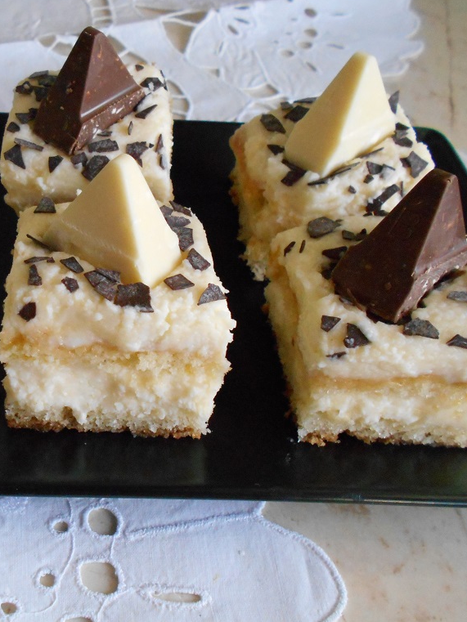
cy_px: 310
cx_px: 87
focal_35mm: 35
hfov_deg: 39.0
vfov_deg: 52.6
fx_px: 629
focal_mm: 4.6
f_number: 3.2
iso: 800
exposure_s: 1/160
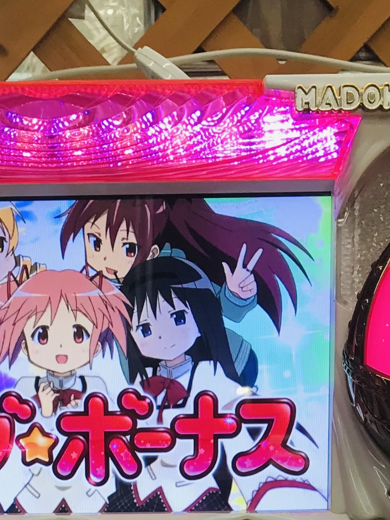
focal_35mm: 99
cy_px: 792
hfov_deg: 14.9
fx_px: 1487
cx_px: 130
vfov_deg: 17.7
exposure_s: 1/58
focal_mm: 3.99
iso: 25
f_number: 1.8
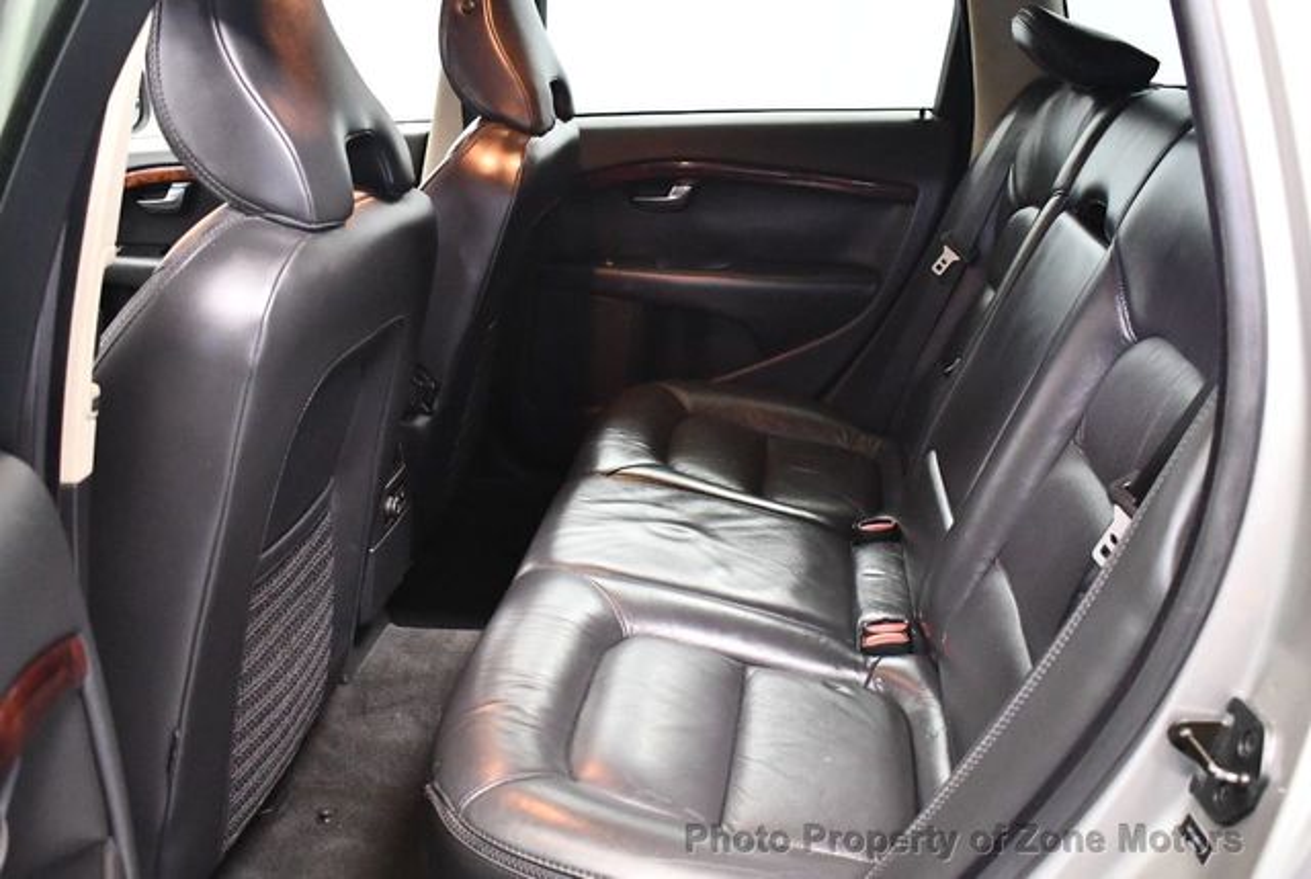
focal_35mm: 36
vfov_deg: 37.0
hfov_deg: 53.1
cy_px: 440
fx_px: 1313
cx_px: 656
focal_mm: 18
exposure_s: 1/60
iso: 5600
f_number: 3.5
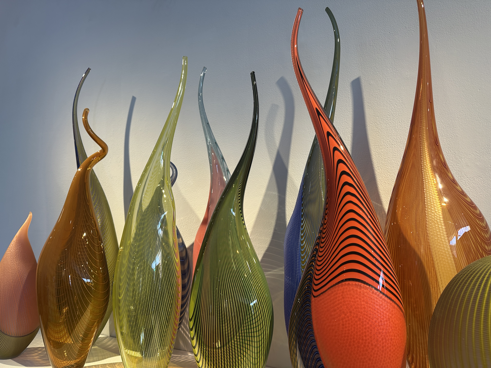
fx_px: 340
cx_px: 246
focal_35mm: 24
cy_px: 184
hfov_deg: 71.6
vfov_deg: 56.8
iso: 80
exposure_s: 1/120
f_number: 1.78
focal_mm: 6.86
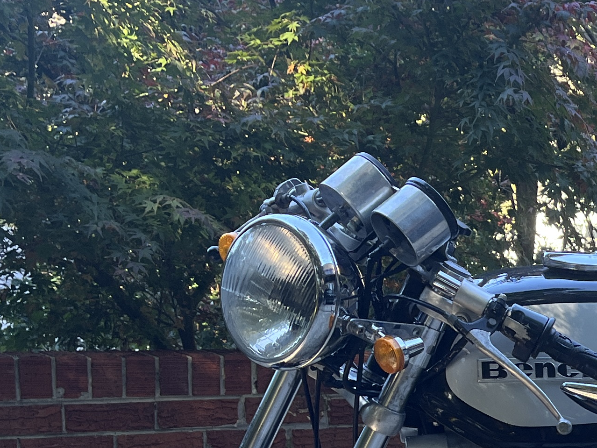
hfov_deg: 21.9
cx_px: 728
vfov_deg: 17.1
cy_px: 552
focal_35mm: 82
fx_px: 1414
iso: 64
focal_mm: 5.1
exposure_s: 1/163
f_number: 1.6
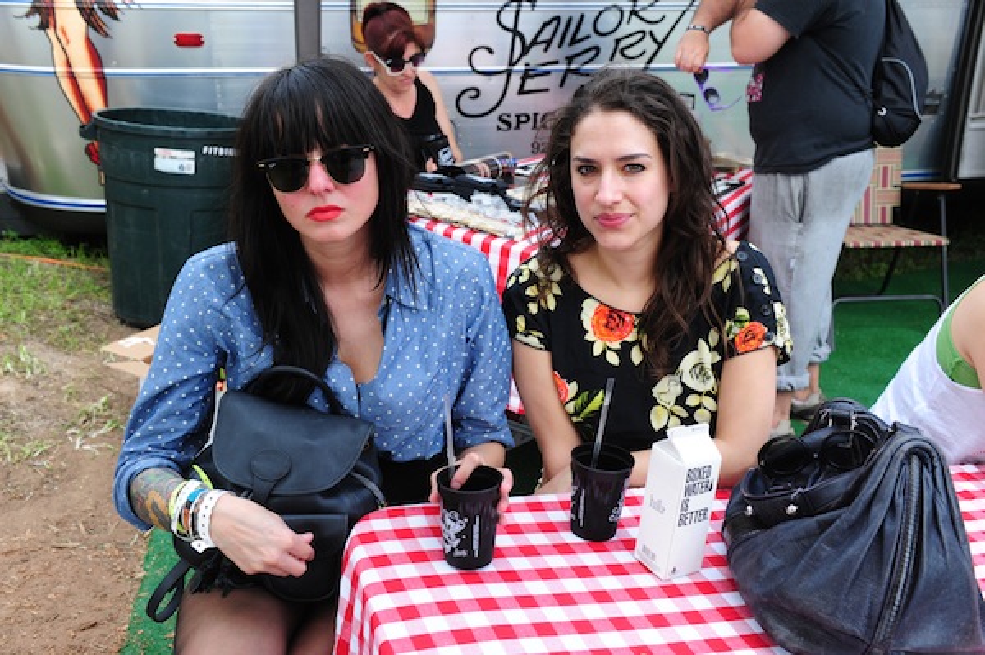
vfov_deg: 35.0
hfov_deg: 50.7
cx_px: 492
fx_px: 1039
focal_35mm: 38
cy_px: 328
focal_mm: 38
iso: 1000
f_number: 7.1
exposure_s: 1/640
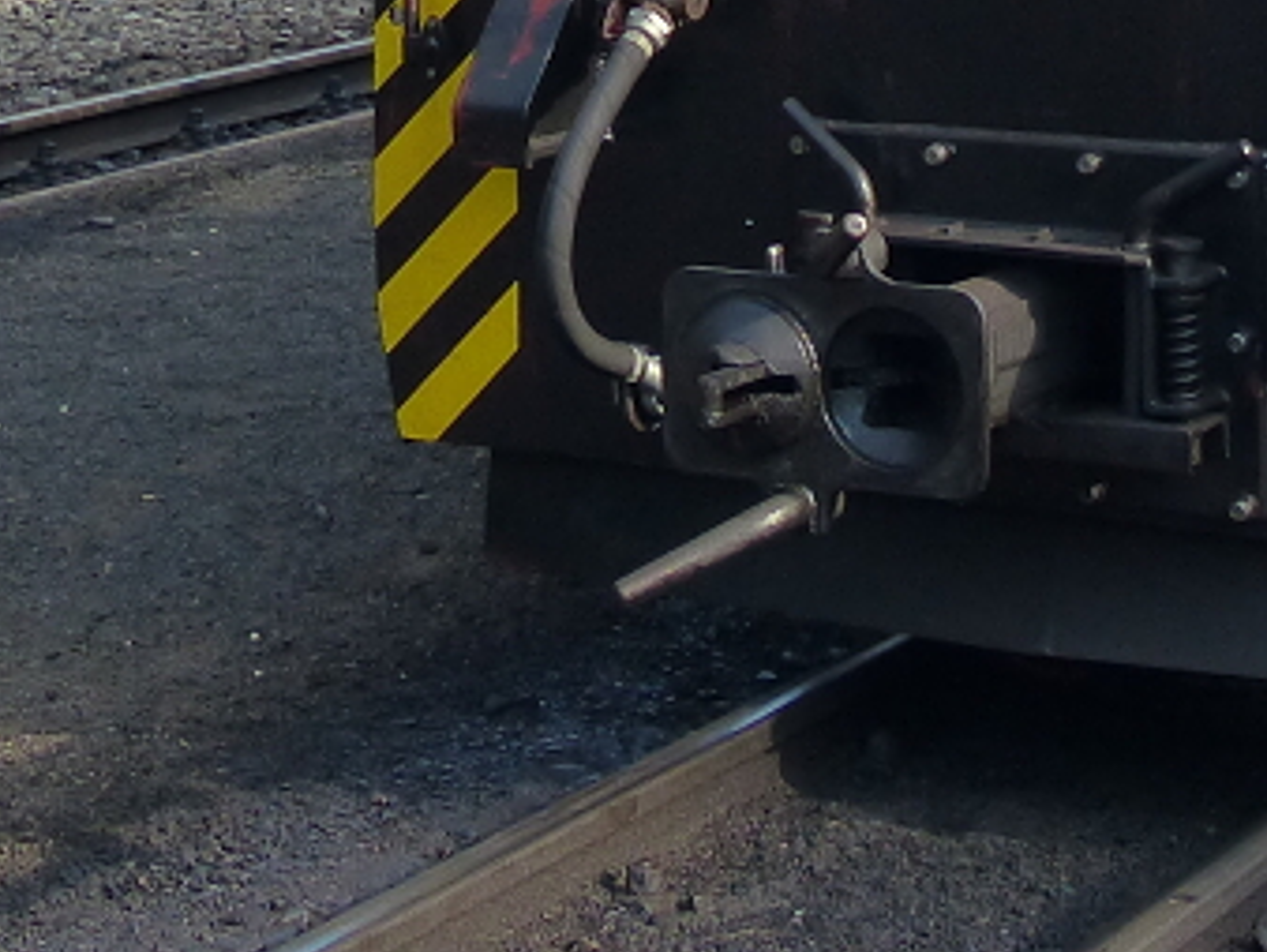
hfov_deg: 16.7
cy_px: -708
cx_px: 922
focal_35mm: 117
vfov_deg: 11.8
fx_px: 4285
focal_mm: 5.9
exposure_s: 1/400
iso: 160
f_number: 4
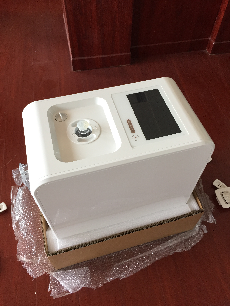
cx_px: 115
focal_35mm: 29
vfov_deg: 61.7
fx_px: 257
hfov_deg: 48.2
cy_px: 153
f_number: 2.2
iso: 50
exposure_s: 1/33
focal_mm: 4.15
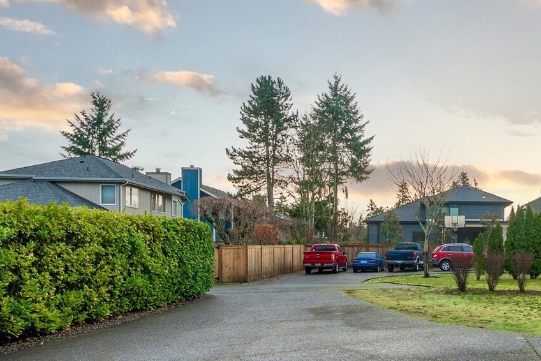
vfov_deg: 36.1
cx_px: 442
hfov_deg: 49.6
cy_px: 270
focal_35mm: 36
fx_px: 541
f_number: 7.1
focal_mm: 18
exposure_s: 1/60
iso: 80
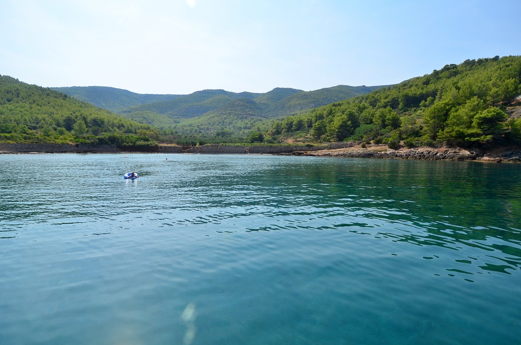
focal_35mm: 18
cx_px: 260
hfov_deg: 90.1
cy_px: 172
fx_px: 260
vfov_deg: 67.1
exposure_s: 1/3200
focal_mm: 12
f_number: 5.6
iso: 400
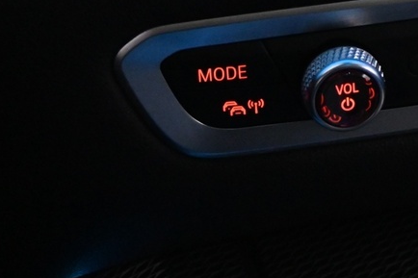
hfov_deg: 14.9
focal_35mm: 129
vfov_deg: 10.2
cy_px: -183
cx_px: 606
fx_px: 1496
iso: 3600
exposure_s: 1/40
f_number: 4.2
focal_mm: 23
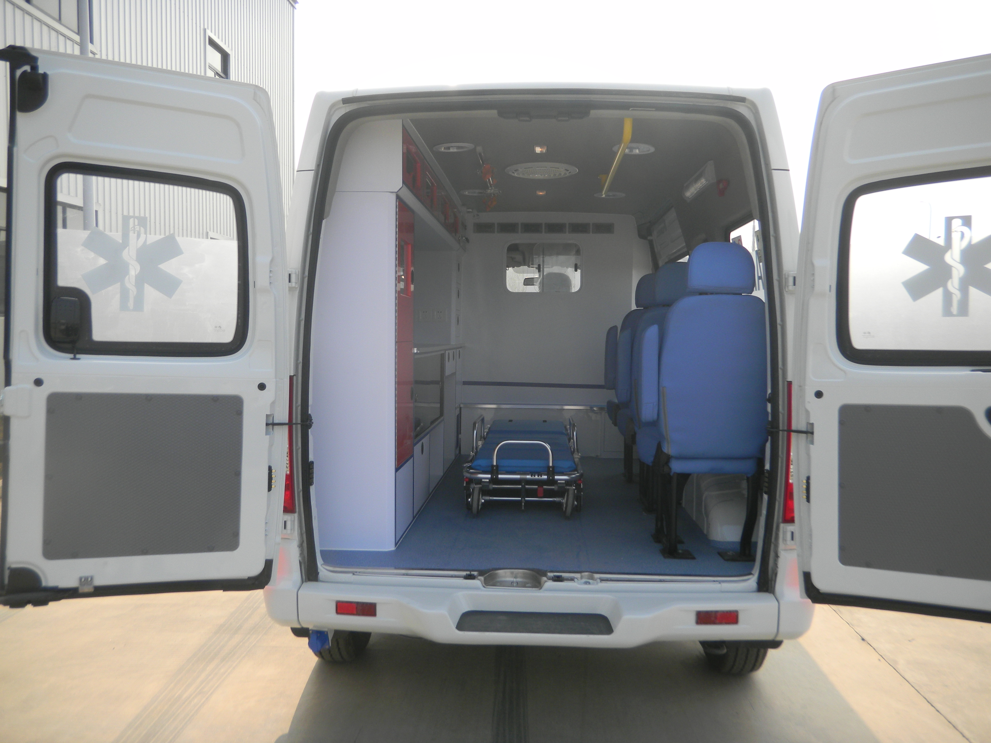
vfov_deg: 48.2
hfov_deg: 61.7
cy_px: 372
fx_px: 830
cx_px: 496
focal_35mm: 29
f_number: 3.9
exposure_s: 1/365
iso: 80
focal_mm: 5.3
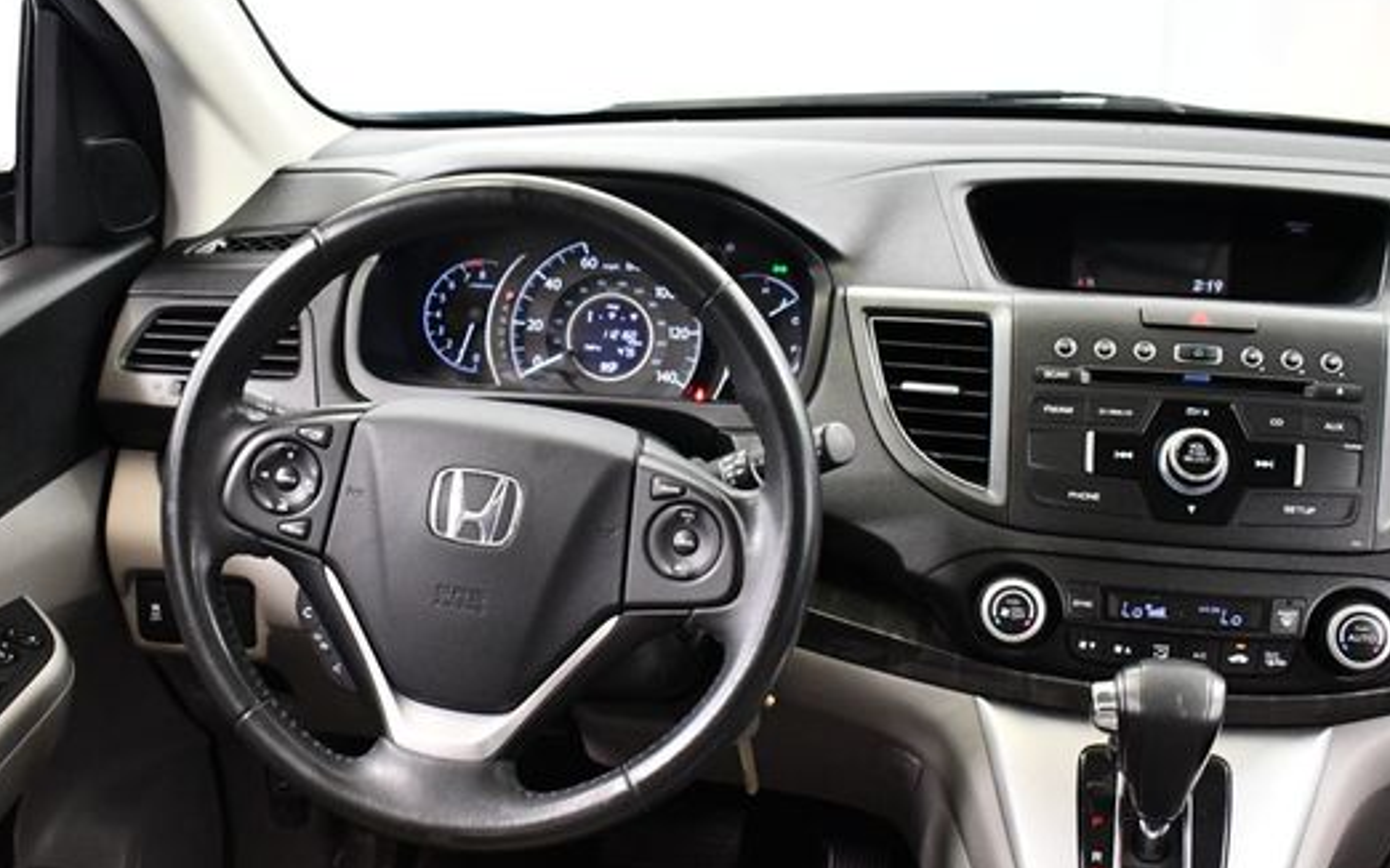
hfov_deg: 44.3
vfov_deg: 28.5
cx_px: 610
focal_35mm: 45
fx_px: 1704
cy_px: 551
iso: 3200
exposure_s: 1/80
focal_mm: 18
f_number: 3.5
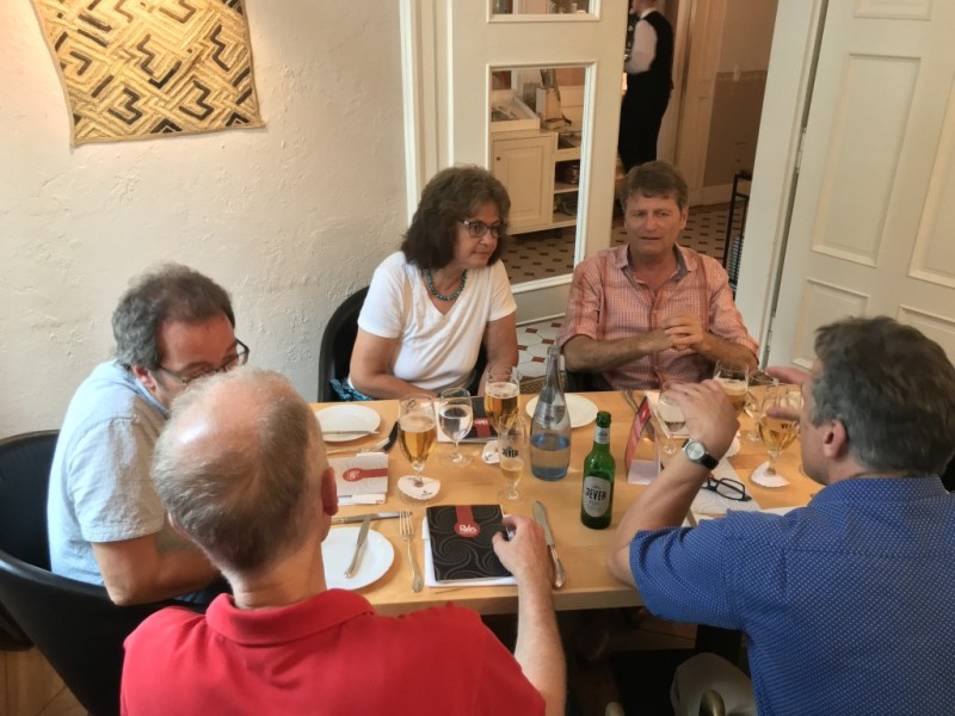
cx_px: 478
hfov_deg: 63.4
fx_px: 772
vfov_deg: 49.7
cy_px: 358
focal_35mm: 28
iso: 160
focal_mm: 3.99
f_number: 1.8
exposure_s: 1/17
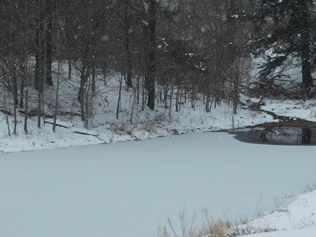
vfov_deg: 9.7
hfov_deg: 12.9
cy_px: 101
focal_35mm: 153
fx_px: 1396
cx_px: 166
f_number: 4
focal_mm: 10.4
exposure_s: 1/640
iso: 125
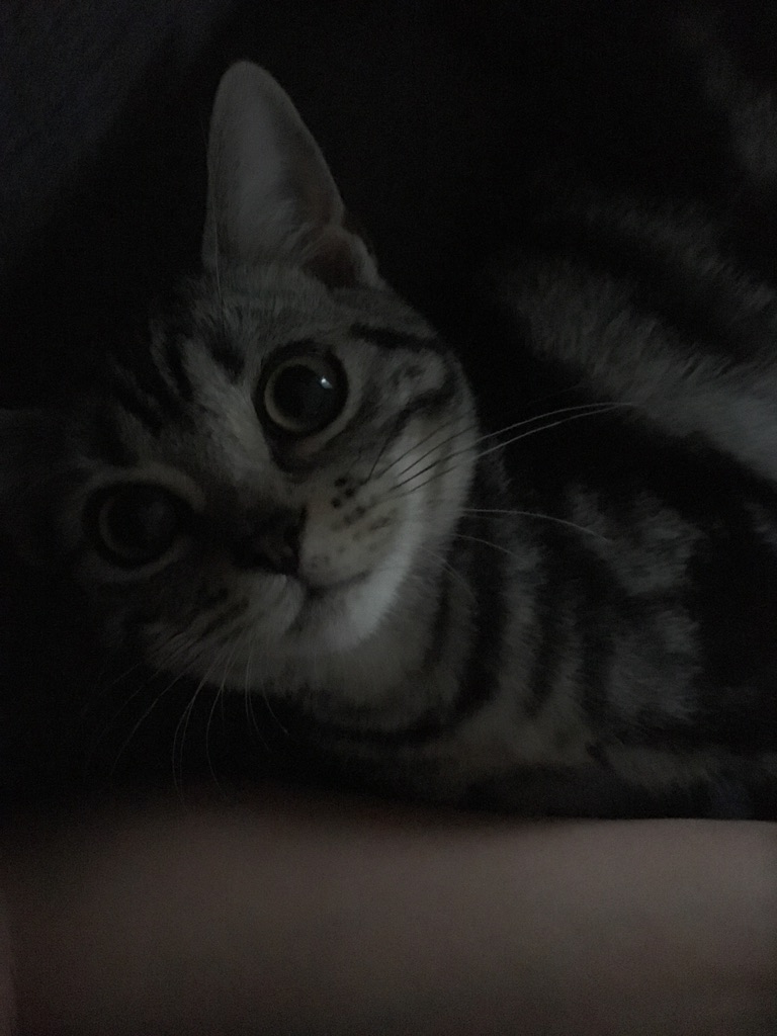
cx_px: 388
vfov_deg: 61.7
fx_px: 868
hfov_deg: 48.2
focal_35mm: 29
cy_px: 518
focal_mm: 4.15
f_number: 2.2
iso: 2000
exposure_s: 1/15
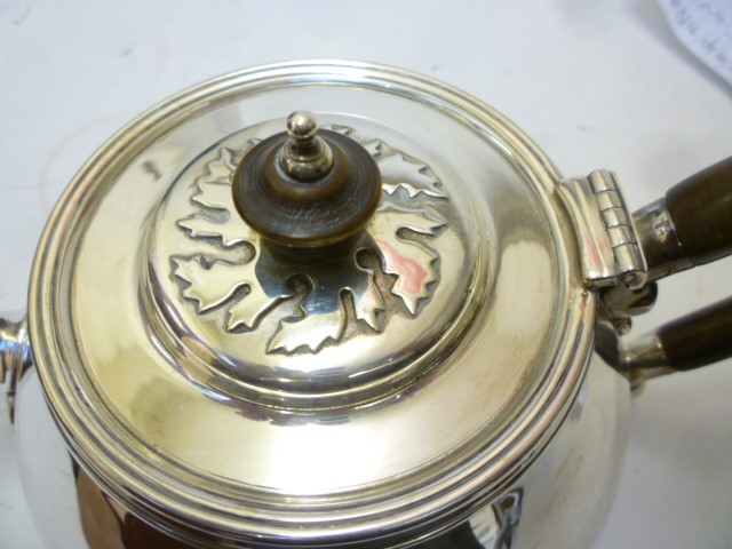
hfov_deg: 61.7
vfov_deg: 48.2
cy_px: 274
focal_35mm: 29
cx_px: 366
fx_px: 613
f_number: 3.3
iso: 200
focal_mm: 5.2
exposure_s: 1/30
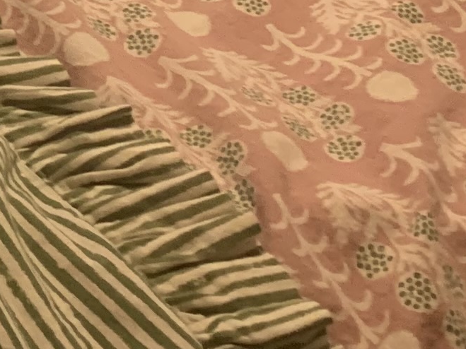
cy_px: -708
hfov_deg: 11.9
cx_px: -239
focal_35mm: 159
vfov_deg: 8.0
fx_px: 2140
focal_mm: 4.25
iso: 125
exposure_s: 1/60
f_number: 1.8
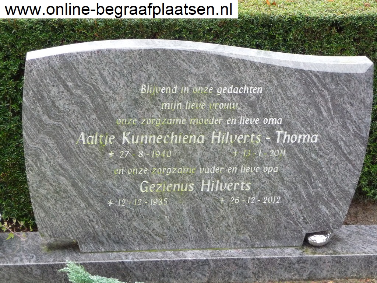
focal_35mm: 77
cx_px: 188
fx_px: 839
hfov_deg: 25.3
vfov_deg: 19.1
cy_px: 142
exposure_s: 1/30
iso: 400
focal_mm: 13.1
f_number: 4.6
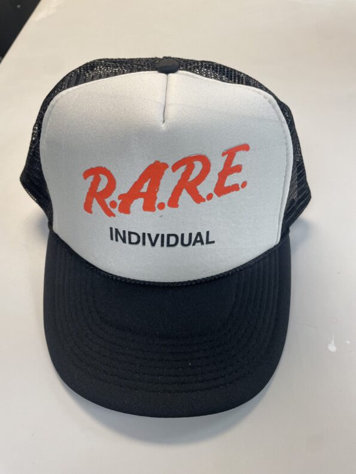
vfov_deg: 67.3
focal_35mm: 26
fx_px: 356
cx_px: 178
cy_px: 237
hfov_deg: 53.1
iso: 80
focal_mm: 4.2
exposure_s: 1/60
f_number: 1.6
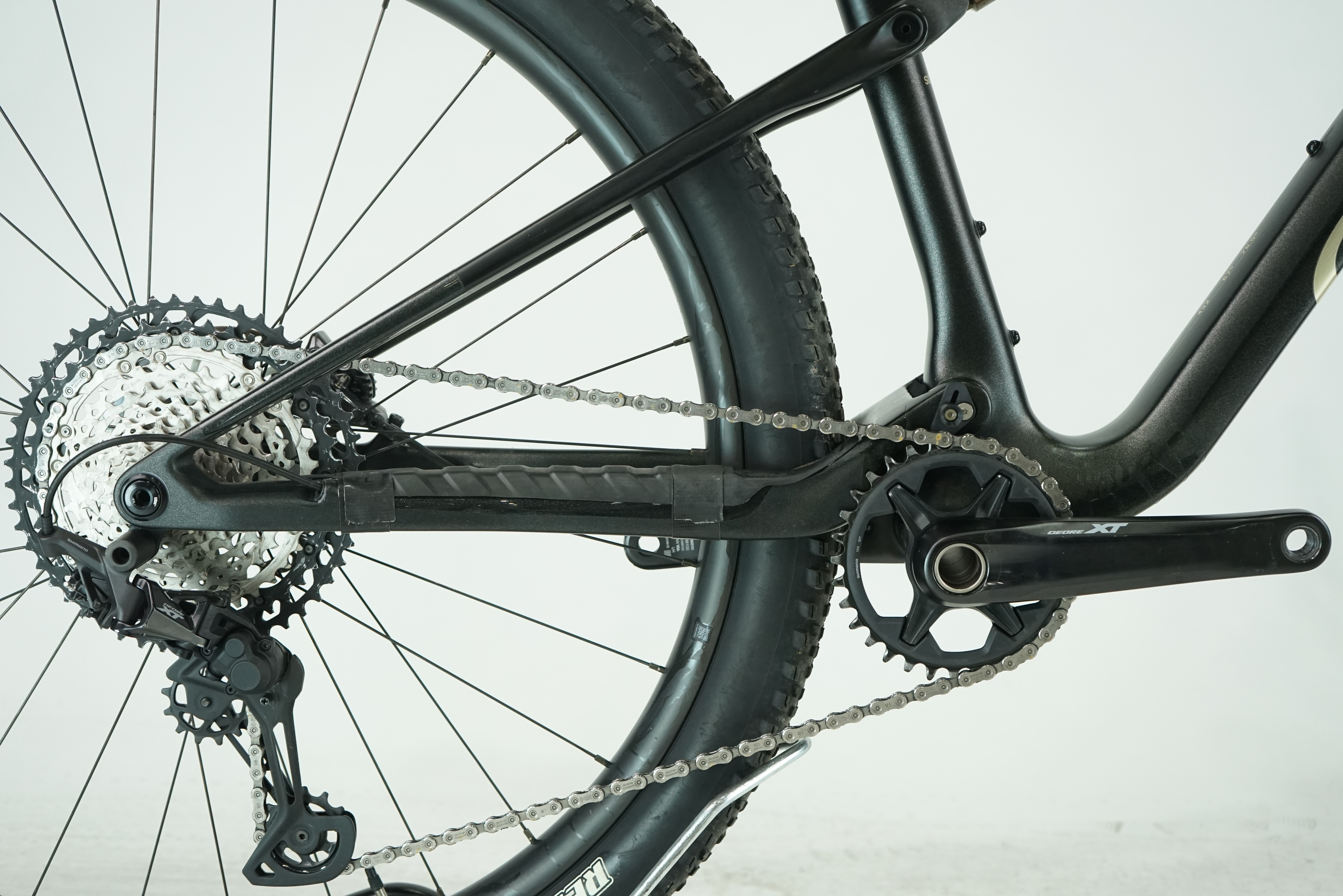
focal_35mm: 44
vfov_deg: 30.5
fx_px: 1641
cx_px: 672
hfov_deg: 44.5
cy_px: 448
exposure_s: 1/200
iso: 1600
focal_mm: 44
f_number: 5.6
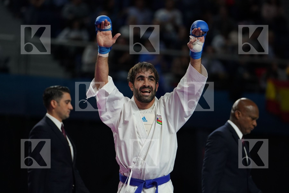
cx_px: 144
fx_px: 2408
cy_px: 96
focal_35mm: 300
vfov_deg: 4.6
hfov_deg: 6.9
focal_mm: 200
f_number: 2.8
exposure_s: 1/1000
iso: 1250
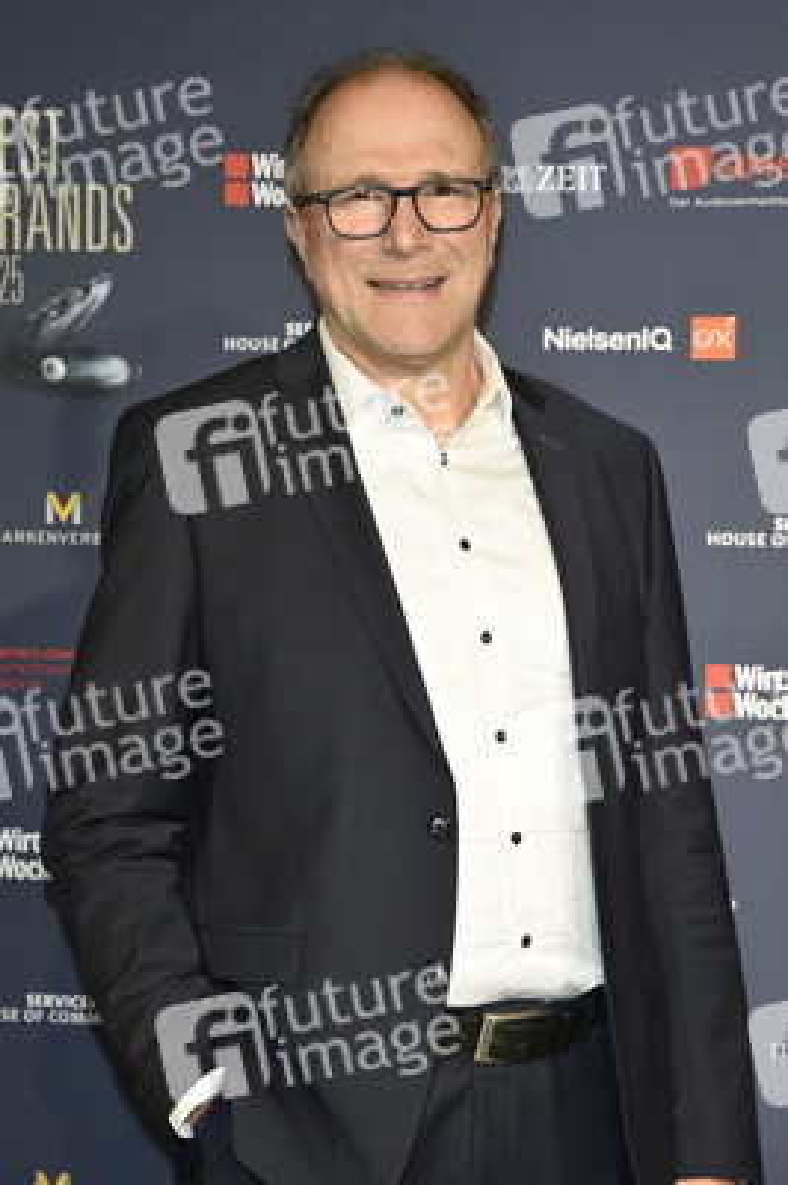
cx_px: 394
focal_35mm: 105
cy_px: 592
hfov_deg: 13.0
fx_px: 3453
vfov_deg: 19.5
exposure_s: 1/200
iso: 1250
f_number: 7.1
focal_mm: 105
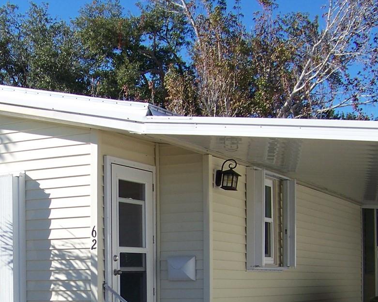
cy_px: 281
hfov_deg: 26.1
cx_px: 93
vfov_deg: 20.8
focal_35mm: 72
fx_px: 806
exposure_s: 1/800
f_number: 2.8
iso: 64
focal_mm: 5.85
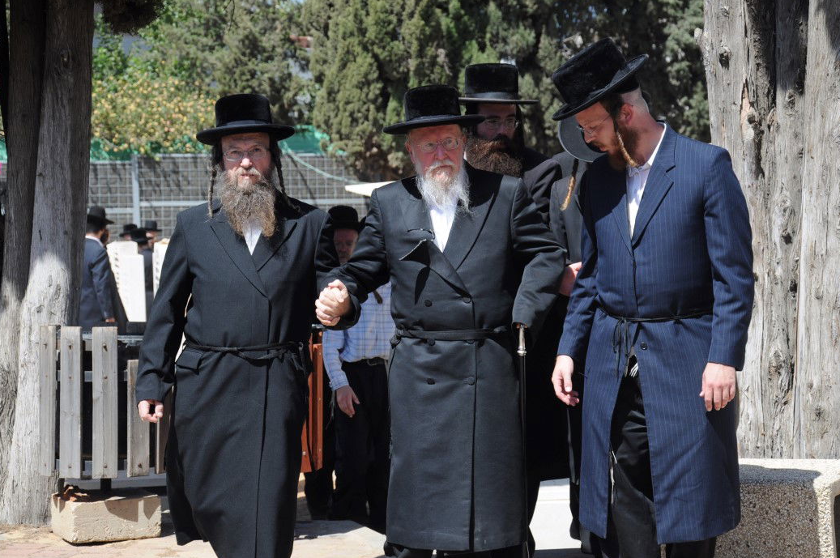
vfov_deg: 14.1
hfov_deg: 21.0
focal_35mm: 97
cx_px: 464
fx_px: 2261
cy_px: 294
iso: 200
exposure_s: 1/500
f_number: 5.6
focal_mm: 58
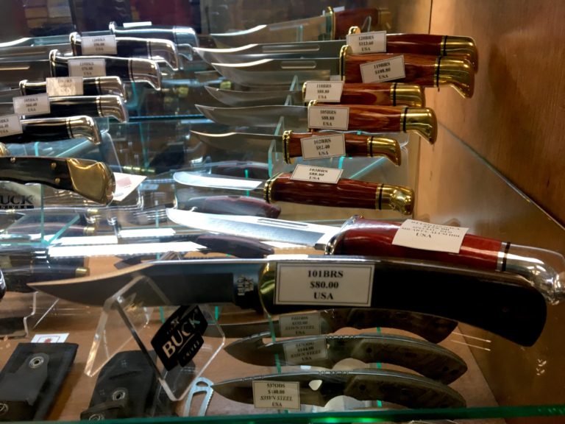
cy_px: 212
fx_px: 473
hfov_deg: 61.7
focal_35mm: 29
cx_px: 282
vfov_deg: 48.2
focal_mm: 4.15
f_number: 2.2
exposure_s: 1/30
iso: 80
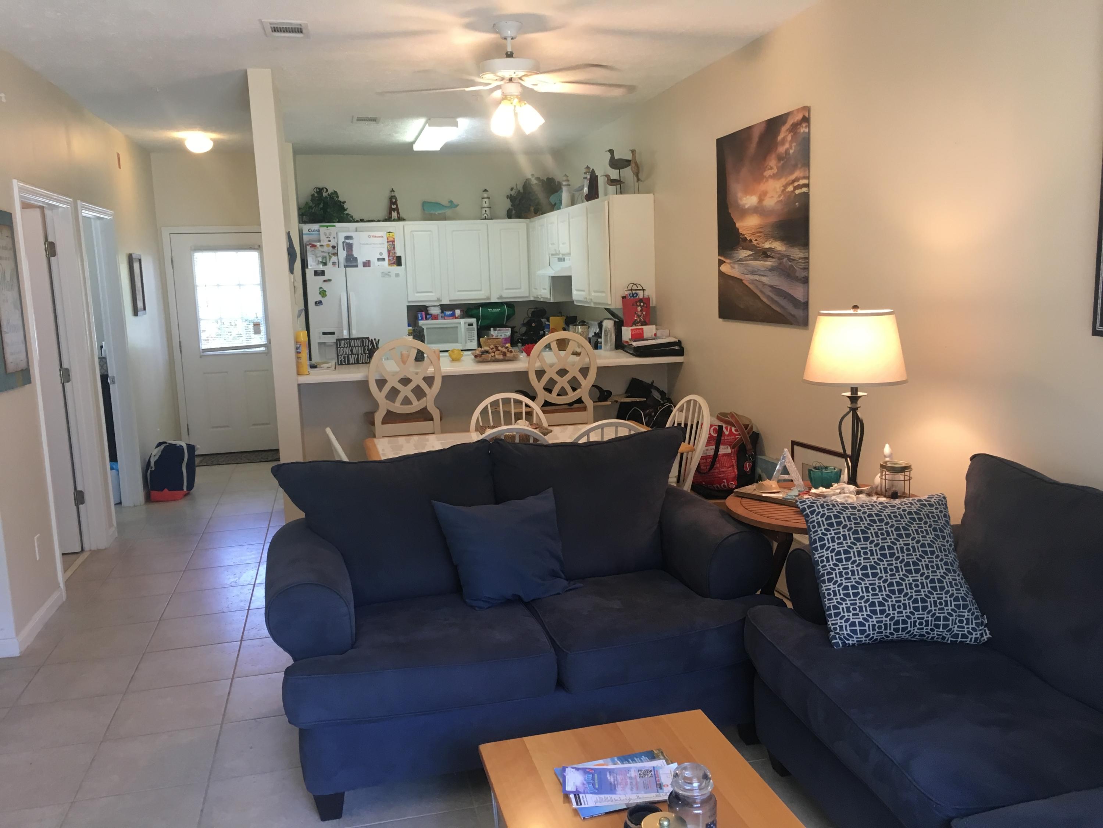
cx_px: 552
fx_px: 924
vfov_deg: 48.2
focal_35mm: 29
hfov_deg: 61.7
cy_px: 414
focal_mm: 4.15
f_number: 2.2
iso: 80
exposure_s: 1/30
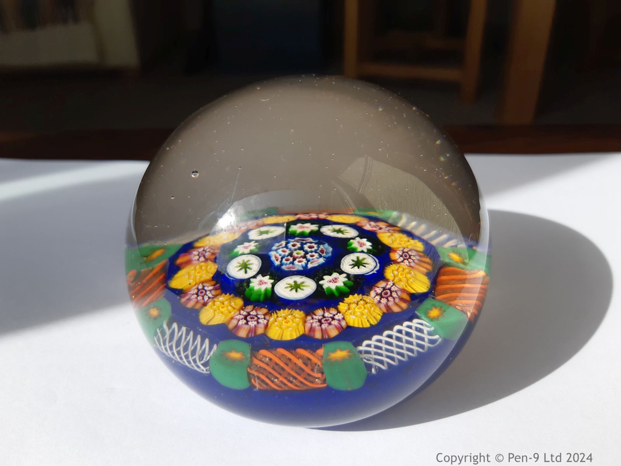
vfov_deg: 53.1
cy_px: 233
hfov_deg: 67.3
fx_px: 466
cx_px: 310
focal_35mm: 26
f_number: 1.7
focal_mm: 3.93
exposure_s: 1/1733
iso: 40
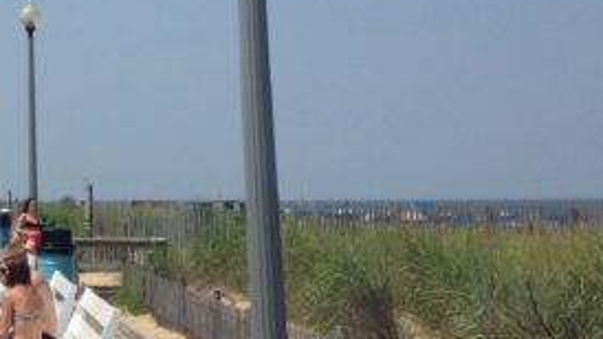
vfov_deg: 12.3
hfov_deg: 20.7
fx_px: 1551
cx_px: -101
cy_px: -20
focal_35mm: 97
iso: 50
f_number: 2.4
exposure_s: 1/2632
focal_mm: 4.28
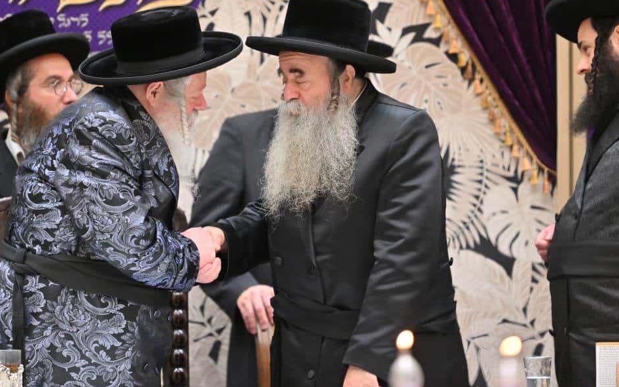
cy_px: 187
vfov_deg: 4.0
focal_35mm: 331
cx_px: 306
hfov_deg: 6.3
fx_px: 5583
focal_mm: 200
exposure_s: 1/200
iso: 500
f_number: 2.8
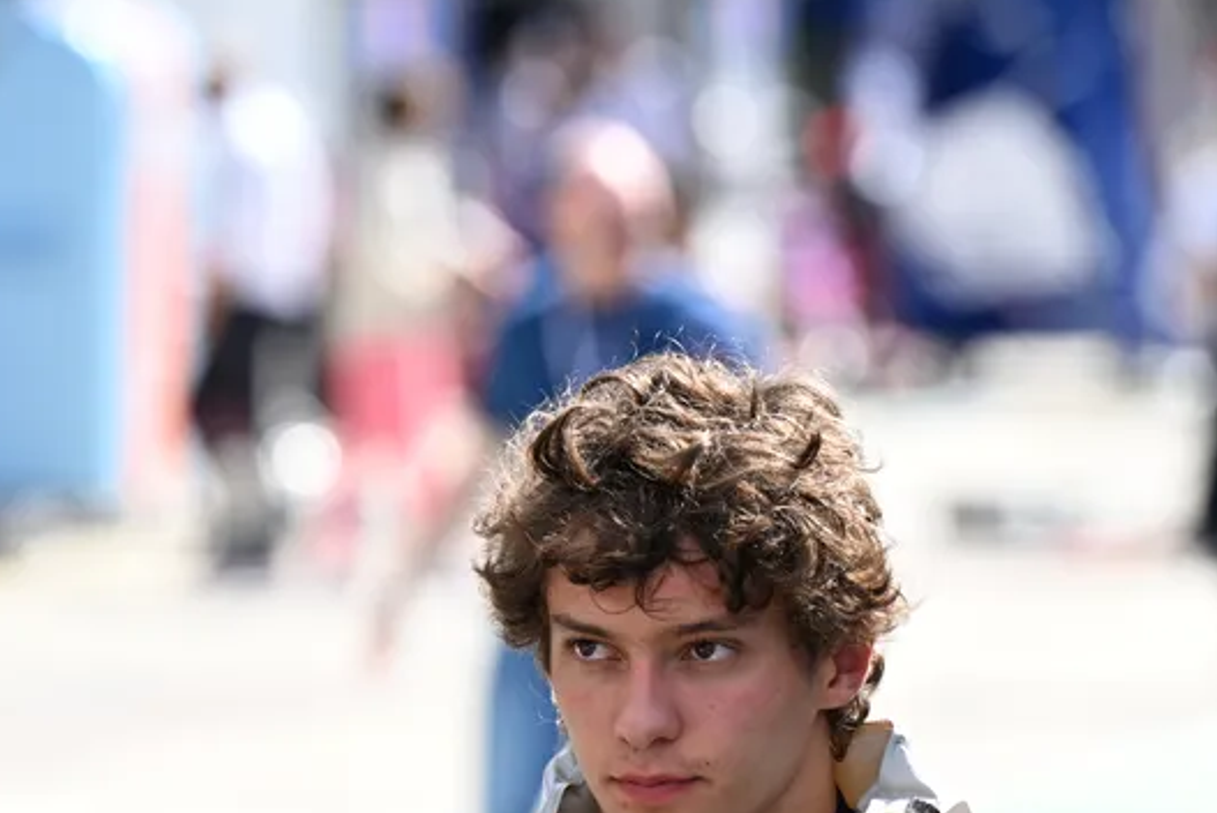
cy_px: 827
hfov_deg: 4.5
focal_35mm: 455
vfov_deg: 3.0
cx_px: 478
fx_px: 15389
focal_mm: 200
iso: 360
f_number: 4.5
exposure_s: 1/1000
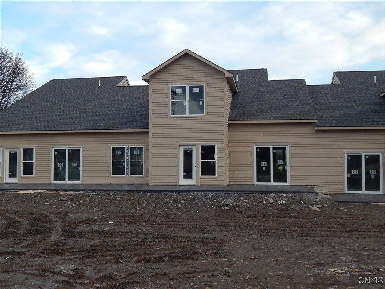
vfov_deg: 37.7
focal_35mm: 38
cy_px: 144
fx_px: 423
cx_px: 192
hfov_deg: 49.0
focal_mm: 6.8
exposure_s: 1/200
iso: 125
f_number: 3.4
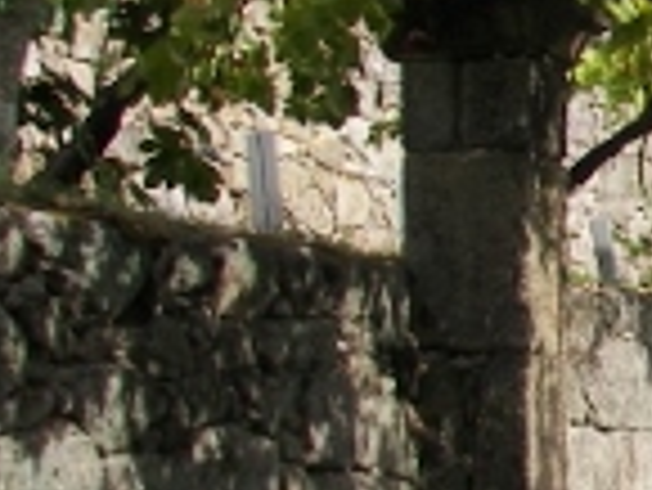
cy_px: 223
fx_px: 2583
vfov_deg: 10.8
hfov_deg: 13.1
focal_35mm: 137
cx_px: 1147
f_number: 2.8
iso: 50
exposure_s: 1/500
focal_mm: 6
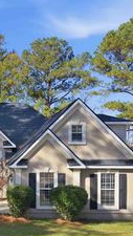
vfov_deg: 35.6
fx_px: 363
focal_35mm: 58
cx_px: -32
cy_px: 160
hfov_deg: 19.4
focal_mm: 8.7
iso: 320
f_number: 1.8
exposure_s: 1/400
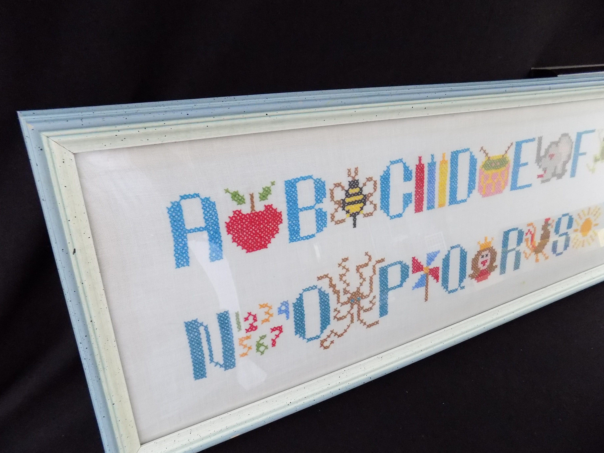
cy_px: 226
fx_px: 401
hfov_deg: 73.9
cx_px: 302
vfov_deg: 58.9
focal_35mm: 23
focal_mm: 4
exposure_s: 1/15
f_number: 3.1
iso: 400
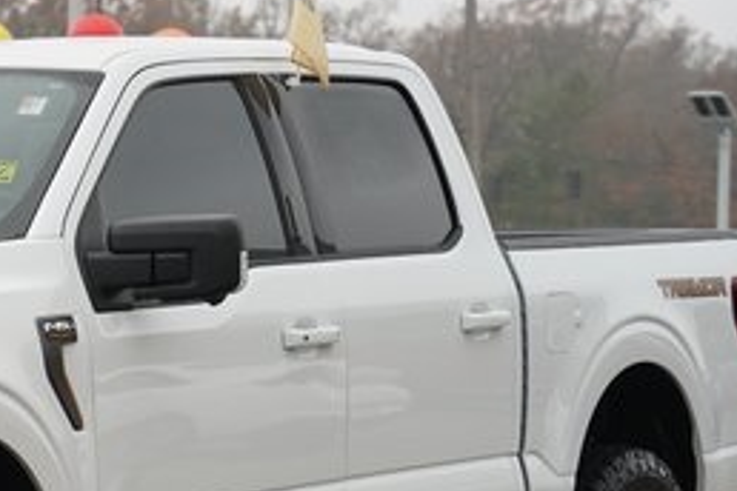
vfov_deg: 7.2
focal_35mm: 191
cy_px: 381
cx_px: -60
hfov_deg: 10.6
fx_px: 3910
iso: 100
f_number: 5.6
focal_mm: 77
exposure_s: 1/100
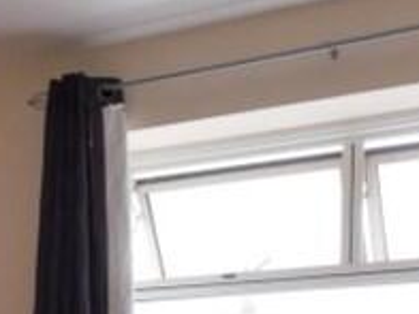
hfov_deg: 26.4
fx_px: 884
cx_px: 109
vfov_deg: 18.0
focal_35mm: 73
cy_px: 473
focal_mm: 7
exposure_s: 1/60
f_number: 4
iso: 400
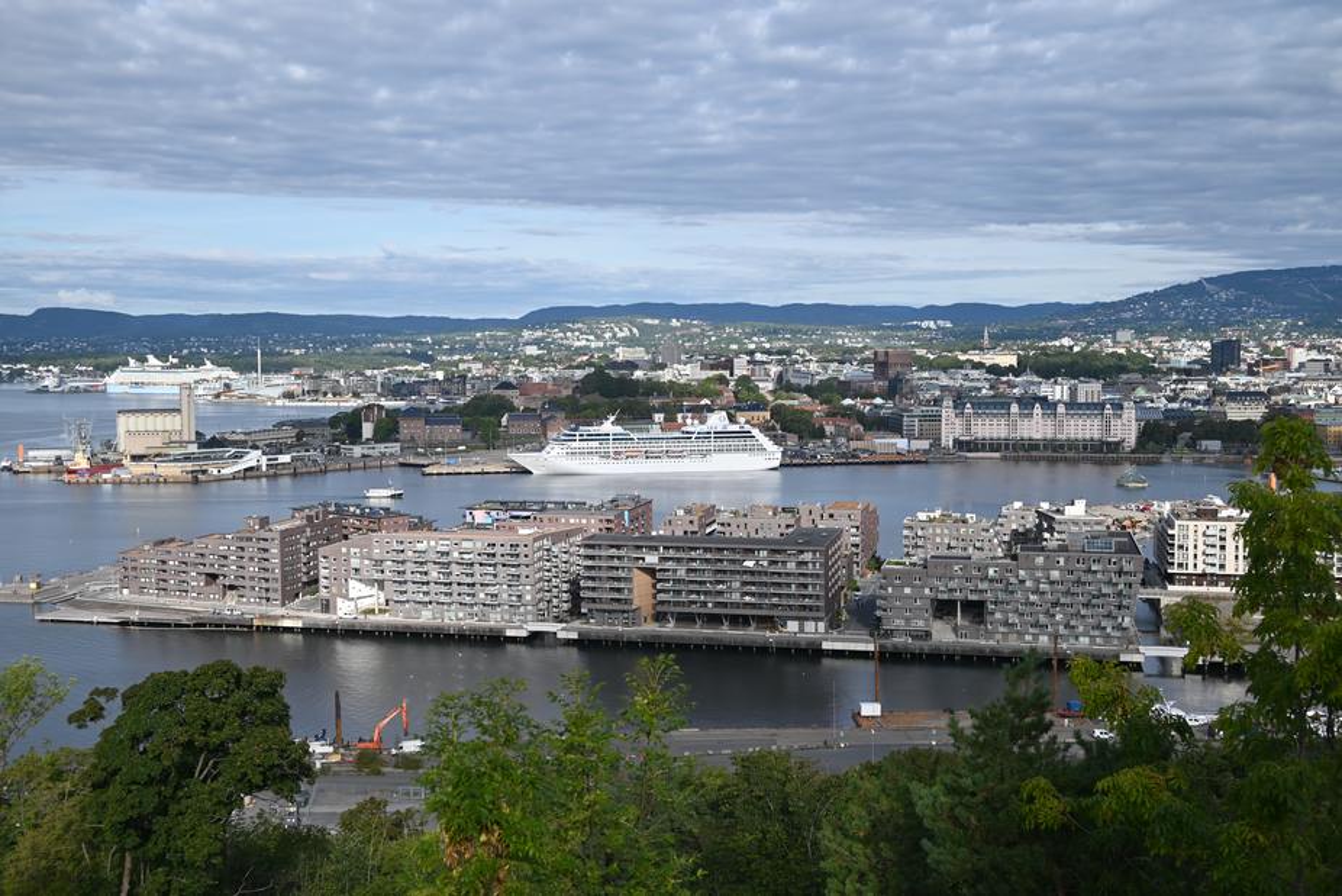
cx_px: 671
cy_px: 448
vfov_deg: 31.9
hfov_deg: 46.4
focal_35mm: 42
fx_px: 1566
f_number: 5.6
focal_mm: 42
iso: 140
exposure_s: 1/250
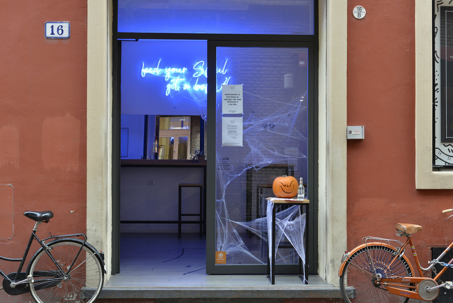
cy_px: 152
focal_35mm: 50
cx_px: 226
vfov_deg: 27.0
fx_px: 629
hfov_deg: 39.6
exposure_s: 1/80
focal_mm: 50
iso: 320
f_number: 5.6
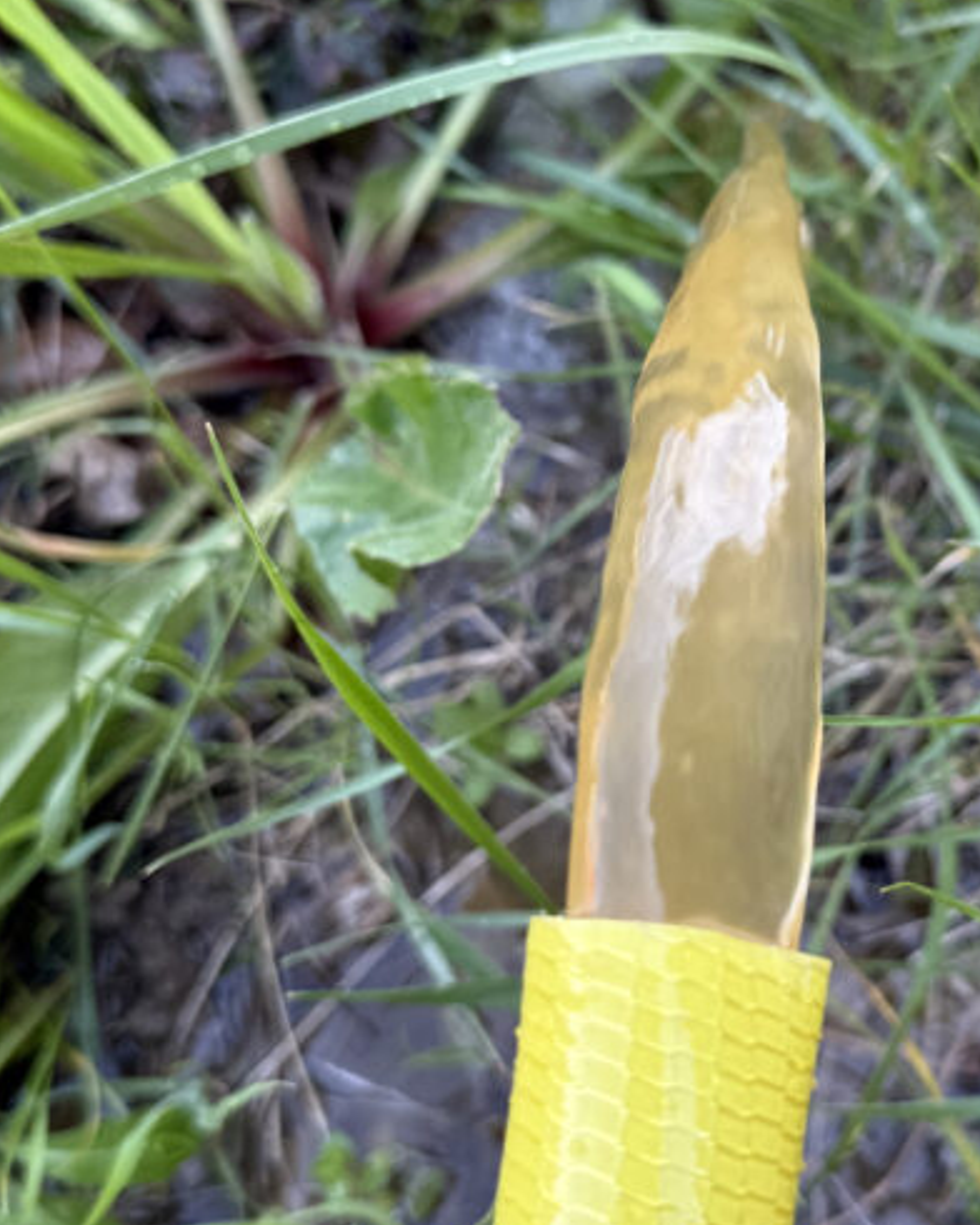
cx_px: 770
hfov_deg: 30.2
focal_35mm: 49
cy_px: 542
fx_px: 1777
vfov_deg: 38.0
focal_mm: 6.76
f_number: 1.78
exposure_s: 1/128
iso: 64
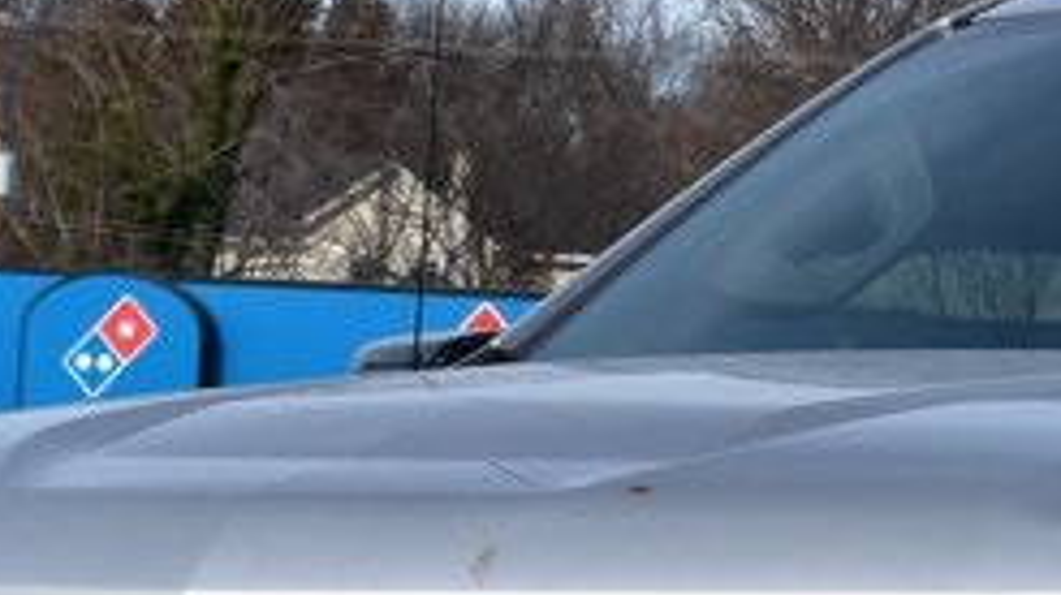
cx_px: 1484
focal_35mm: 294
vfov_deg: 4.1
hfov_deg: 7.2
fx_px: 8271
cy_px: 856
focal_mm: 45
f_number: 11
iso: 360
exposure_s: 1/500
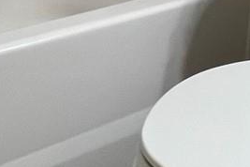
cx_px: 140
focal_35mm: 81
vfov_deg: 13.6
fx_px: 562
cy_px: -197
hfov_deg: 25.0
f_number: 1.8
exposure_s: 1/120
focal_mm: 1.57
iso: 200
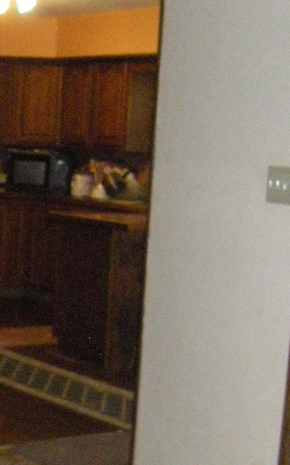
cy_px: 422
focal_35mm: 90
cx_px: 45
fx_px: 1139
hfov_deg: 14.4
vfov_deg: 22.5
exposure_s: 1/50
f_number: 3.5
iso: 800
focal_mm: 6.3
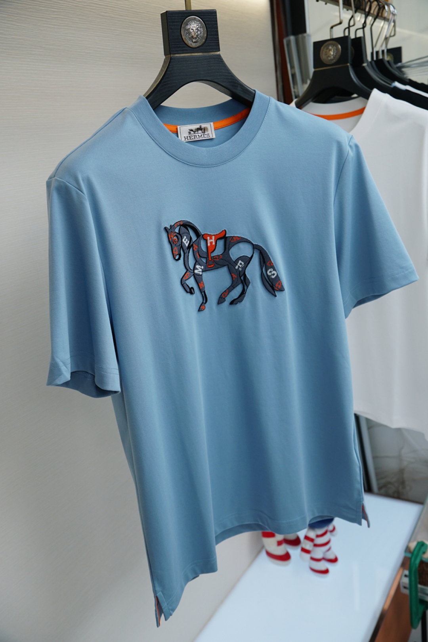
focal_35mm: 32
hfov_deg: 41.7
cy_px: 321
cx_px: 214
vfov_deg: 59.5
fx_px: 562
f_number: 4
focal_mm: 21
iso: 200
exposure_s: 1/250
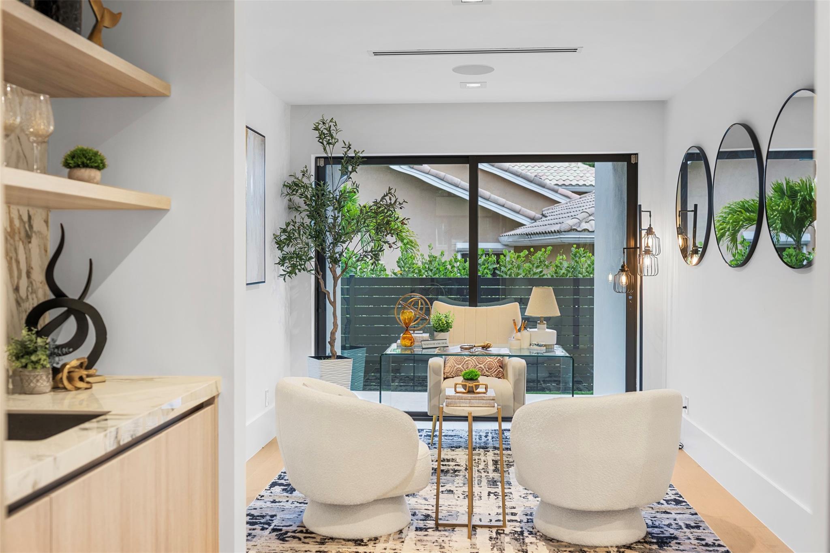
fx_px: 807
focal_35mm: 35
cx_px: 415
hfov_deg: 54.4
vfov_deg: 37.8
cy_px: 276
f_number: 3.5
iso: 64
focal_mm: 35
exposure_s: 1/3
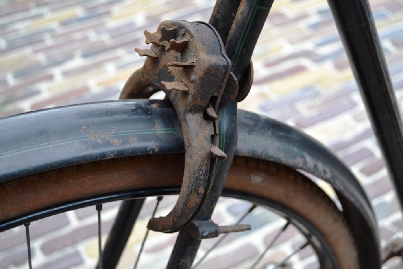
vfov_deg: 25.8
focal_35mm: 52
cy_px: 134
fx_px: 588
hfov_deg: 37.8
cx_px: 202
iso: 400
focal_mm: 35
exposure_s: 1/25
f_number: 5
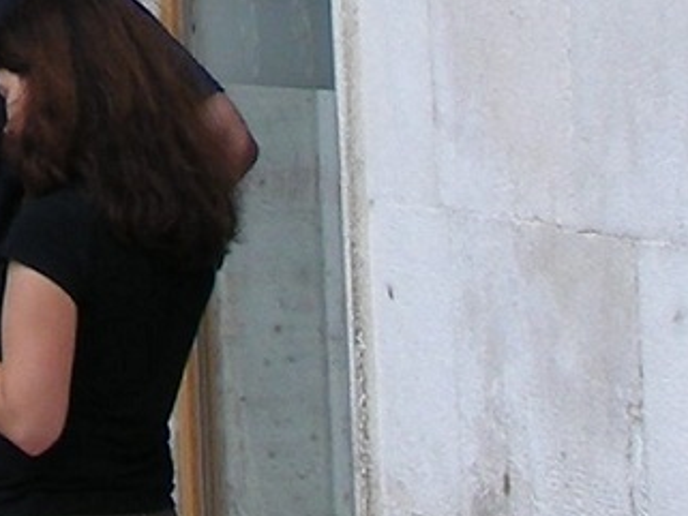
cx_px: -590
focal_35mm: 241
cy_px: -780
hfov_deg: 7.9
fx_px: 4792
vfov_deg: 5.9
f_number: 4
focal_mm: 6.3
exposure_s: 1/280
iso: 50
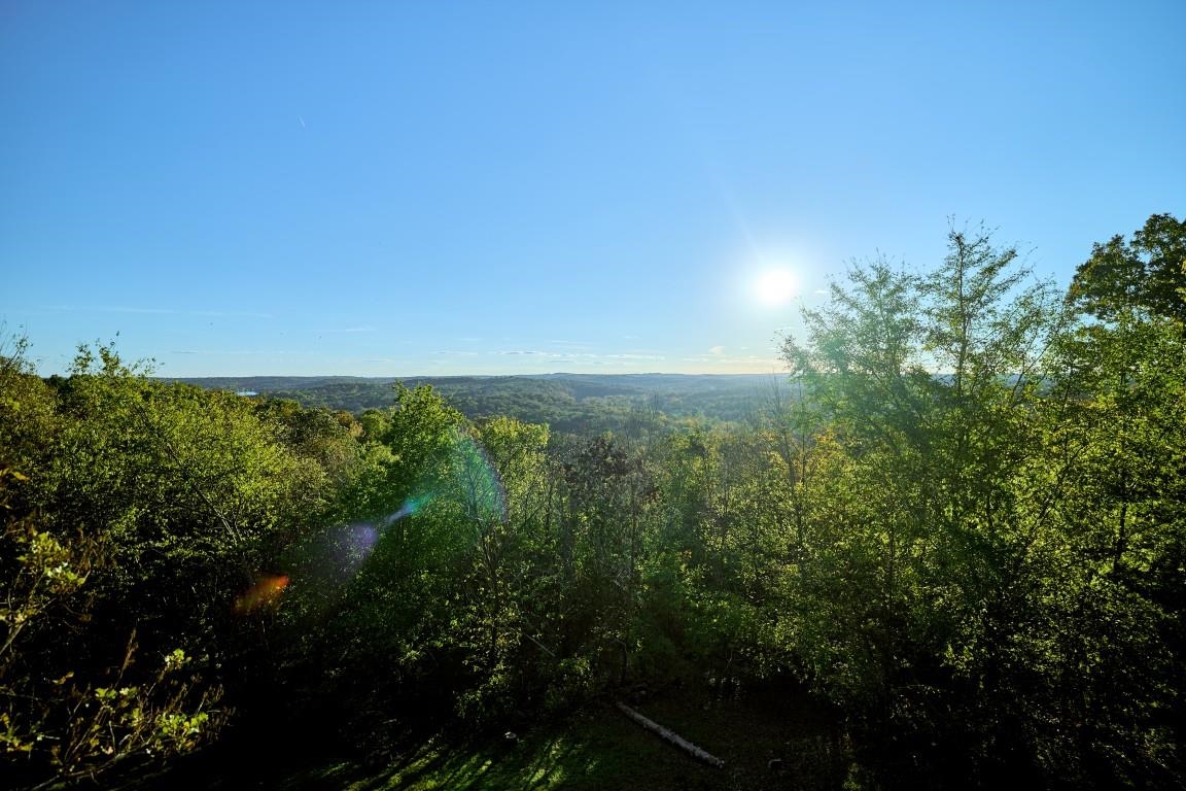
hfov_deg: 96.7
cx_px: 593
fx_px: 527
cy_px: 396
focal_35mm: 16
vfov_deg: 73.7
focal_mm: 16
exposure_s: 1/500
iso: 125
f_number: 2.8
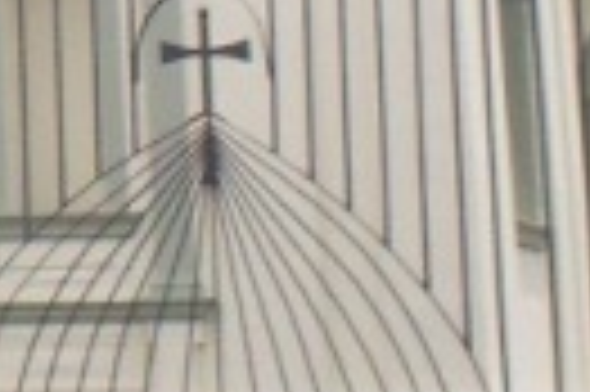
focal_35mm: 286
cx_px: -685
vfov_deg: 4.6
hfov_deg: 6.9
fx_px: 4681
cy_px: -658
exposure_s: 1/792
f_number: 4.5
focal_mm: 6
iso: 100
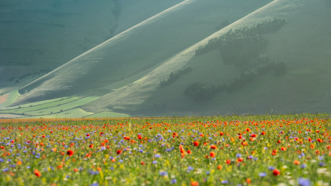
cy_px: 101
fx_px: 1957
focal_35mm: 223
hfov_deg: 9.7
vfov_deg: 5.4
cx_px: 165
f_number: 9
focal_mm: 141.3
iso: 200
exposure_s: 1/250
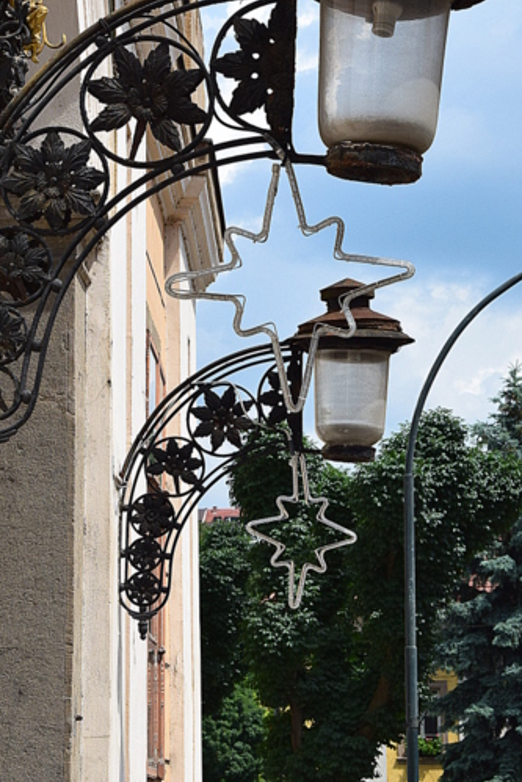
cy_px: 332
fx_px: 2717
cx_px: 292
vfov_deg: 16.4
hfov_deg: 11.0
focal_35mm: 125
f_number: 11
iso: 400
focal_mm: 52
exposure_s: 1/500
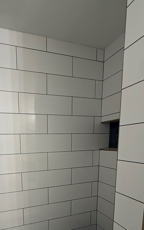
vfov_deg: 75.7
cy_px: 163
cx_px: 36
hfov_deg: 52.6
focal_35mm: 22
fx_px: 138
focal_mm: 2.22
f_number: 2.2
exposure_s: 1/120
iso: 320
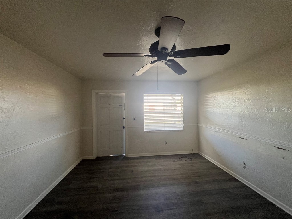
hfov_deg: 106.2
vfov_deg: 89.9
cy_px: 110
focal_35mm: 13
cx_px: 146
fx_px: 110
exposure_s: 1/99
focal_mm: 1.57
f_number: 1.8
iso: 160
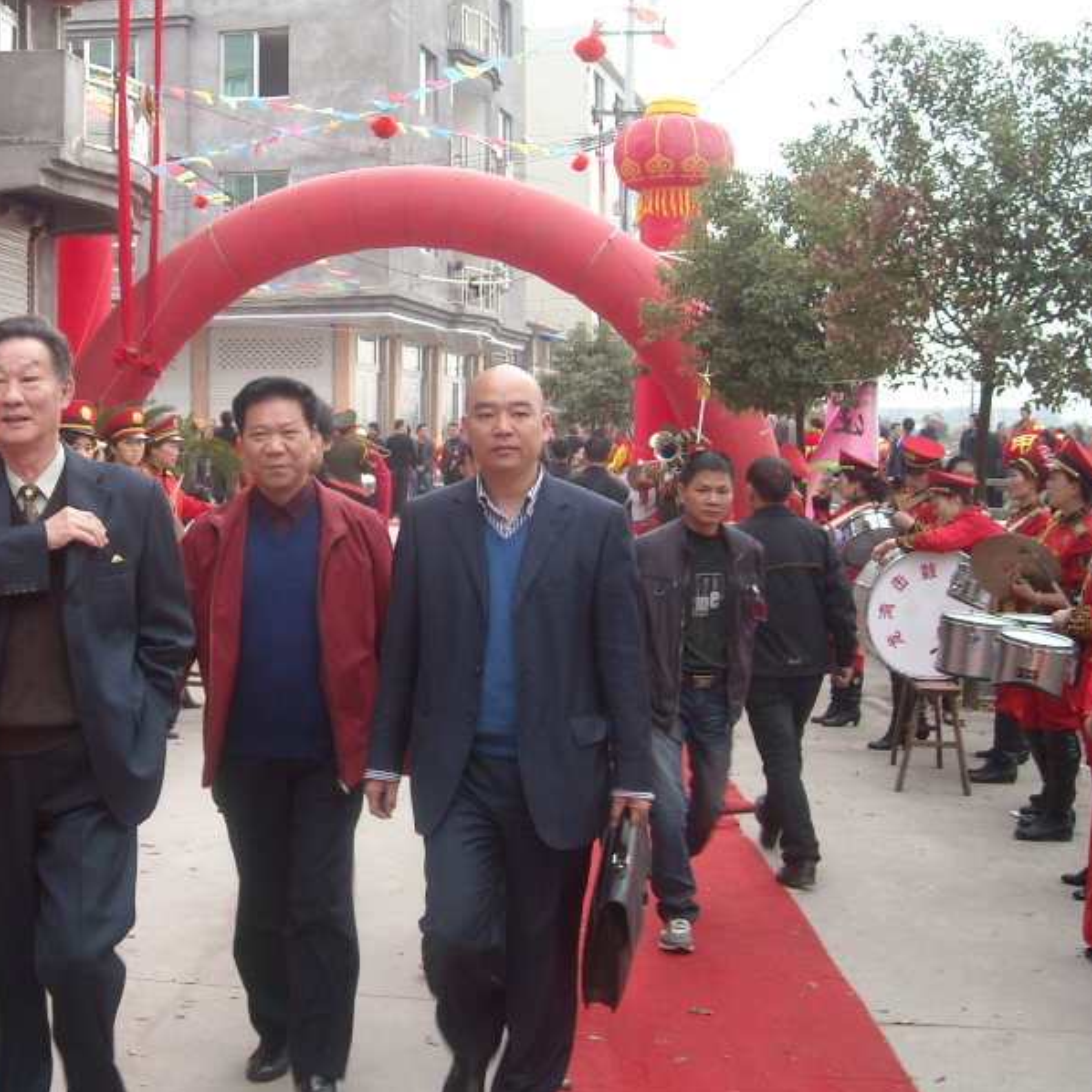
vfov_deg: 32.2
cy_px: 488
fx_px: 1892
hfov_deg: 31.6
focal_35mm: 53
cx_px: 272
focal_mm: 5.7
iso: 77
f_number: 2.8
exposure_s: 1/60
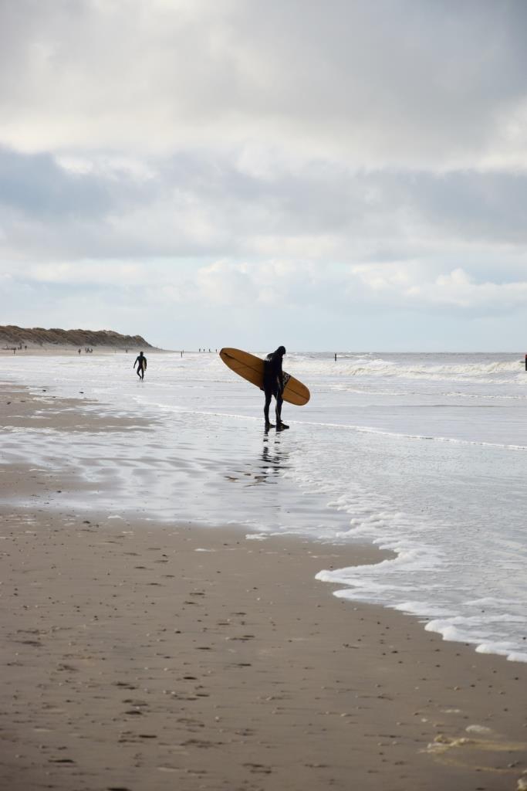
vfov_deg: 14.0
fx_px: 3227
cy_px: 396
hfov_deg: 9.3
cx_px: 264
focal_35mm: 147
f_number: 7.1
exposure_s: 1/1600
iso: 400
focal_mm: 98
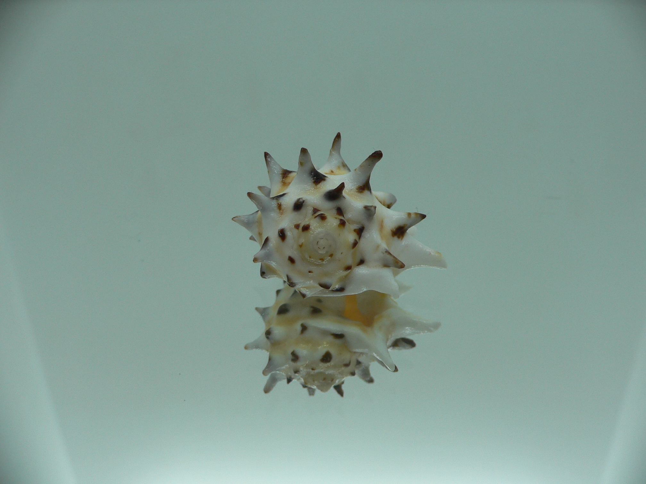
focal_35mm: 35
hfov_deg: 52.6
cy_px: 242
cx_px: 323
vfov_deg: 40.7
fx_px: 653
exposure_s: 1/80
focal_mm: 4.6
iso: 80
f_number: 2.8
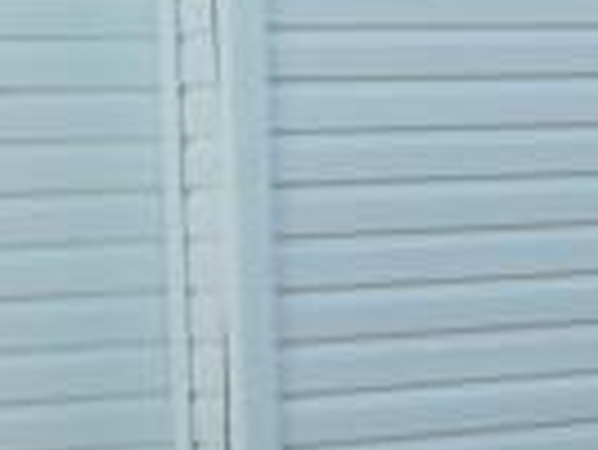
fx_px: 2905
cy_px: 153
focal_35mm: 168
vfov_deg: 8.8
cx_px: 1147
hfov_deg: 10.8
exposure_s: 1/100
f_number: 3.5
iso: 80
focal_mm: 6.3
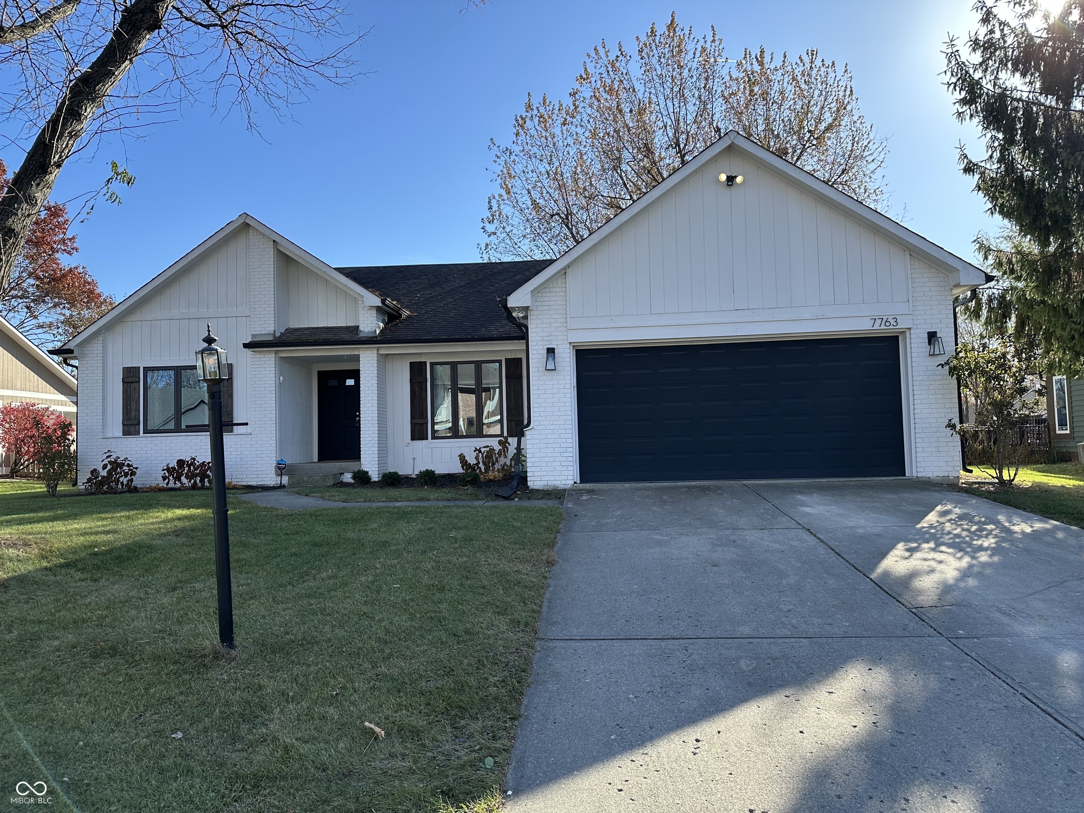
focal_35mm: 24
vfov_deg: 56.8
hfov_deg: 71.6
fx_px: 752
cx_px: 542
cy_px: 406
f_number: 1.78
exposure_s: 1/1988
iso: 80
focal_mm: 6.86
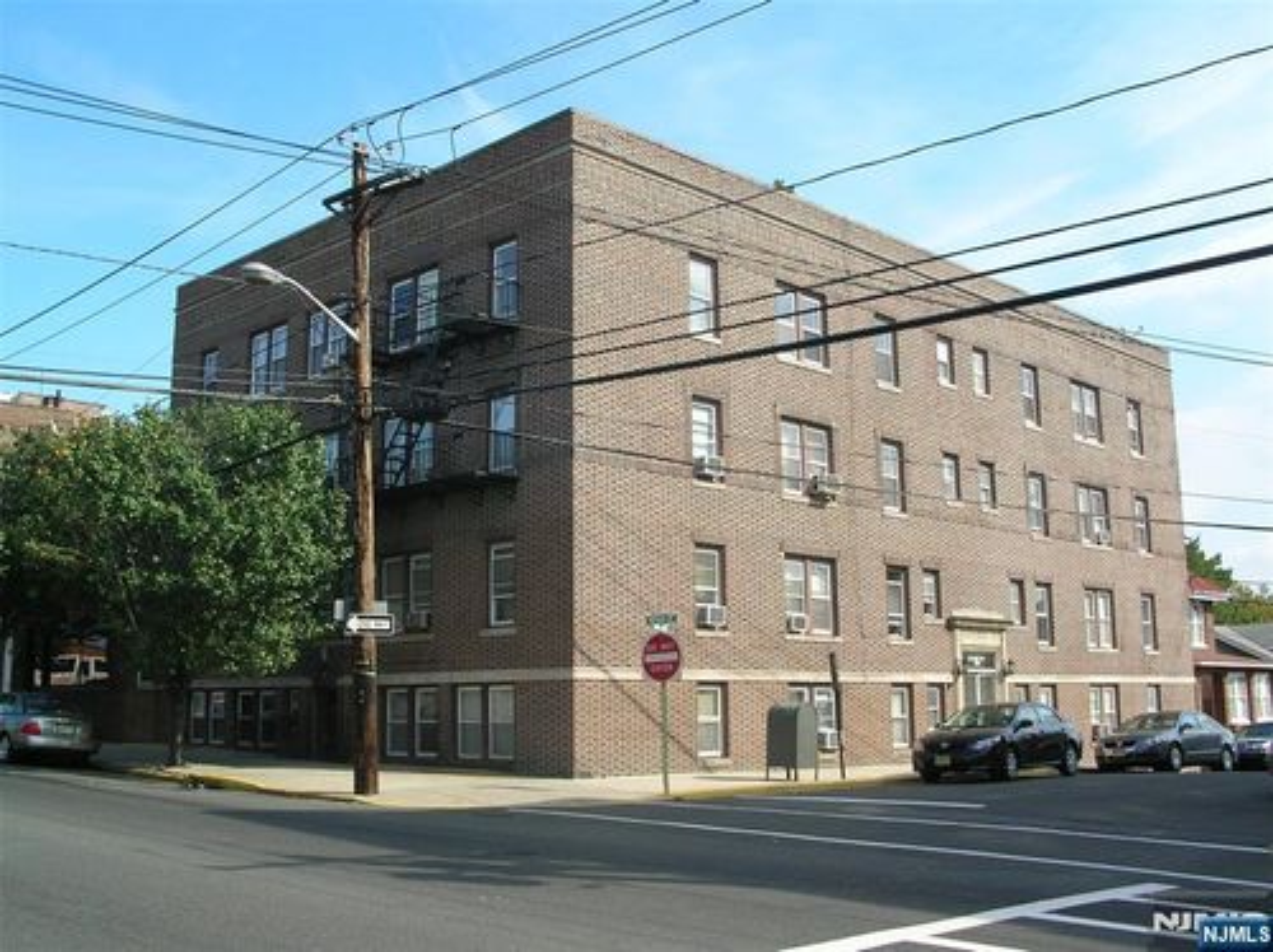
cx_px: 636
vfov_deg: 39.6
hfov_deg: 51.4
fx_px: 1323
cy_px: 476
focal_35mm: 36
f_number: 3.7
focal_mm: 6
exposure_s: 1/353
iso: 50
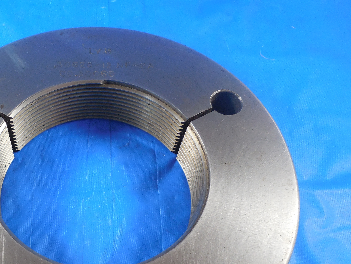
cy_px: 209
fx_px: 406
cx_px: 79
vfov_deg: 34.9
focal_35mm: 40
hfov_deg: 44.9
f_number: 3.3
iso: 280
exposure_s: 1/30
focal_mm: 4.5
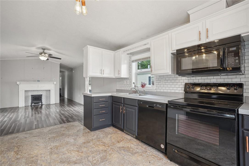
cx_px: 124
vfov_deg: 73.7
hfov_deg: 96.7
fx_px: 111
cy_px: 83
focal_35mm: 16
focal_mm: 16
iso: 500
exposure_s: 1/40
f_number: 8
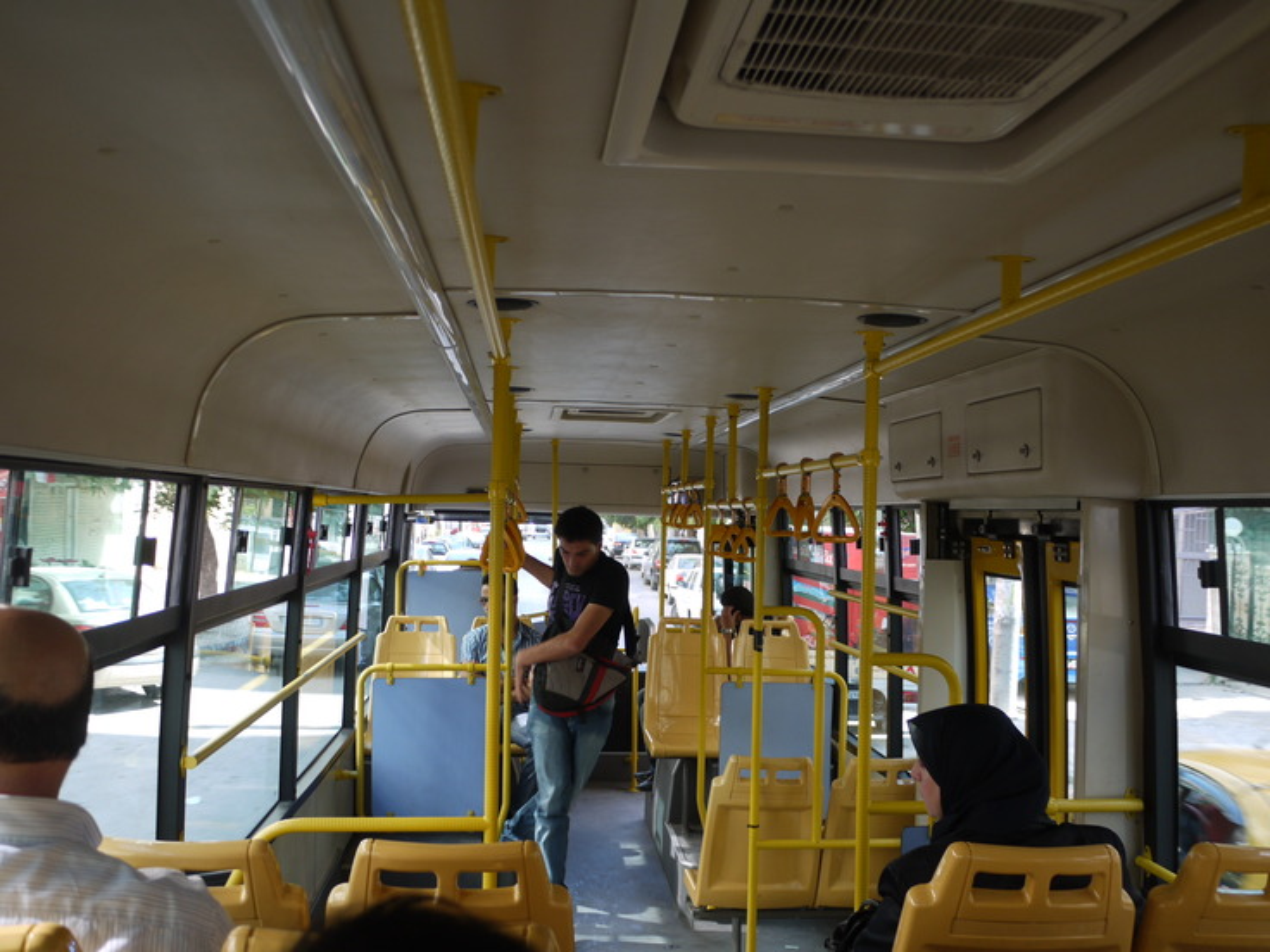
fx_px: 1247
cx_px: 635
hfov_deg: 54.0
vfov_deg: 41.8
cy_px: 476
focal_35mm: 34
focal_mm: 17
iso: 100
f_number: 4
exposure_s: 1/60
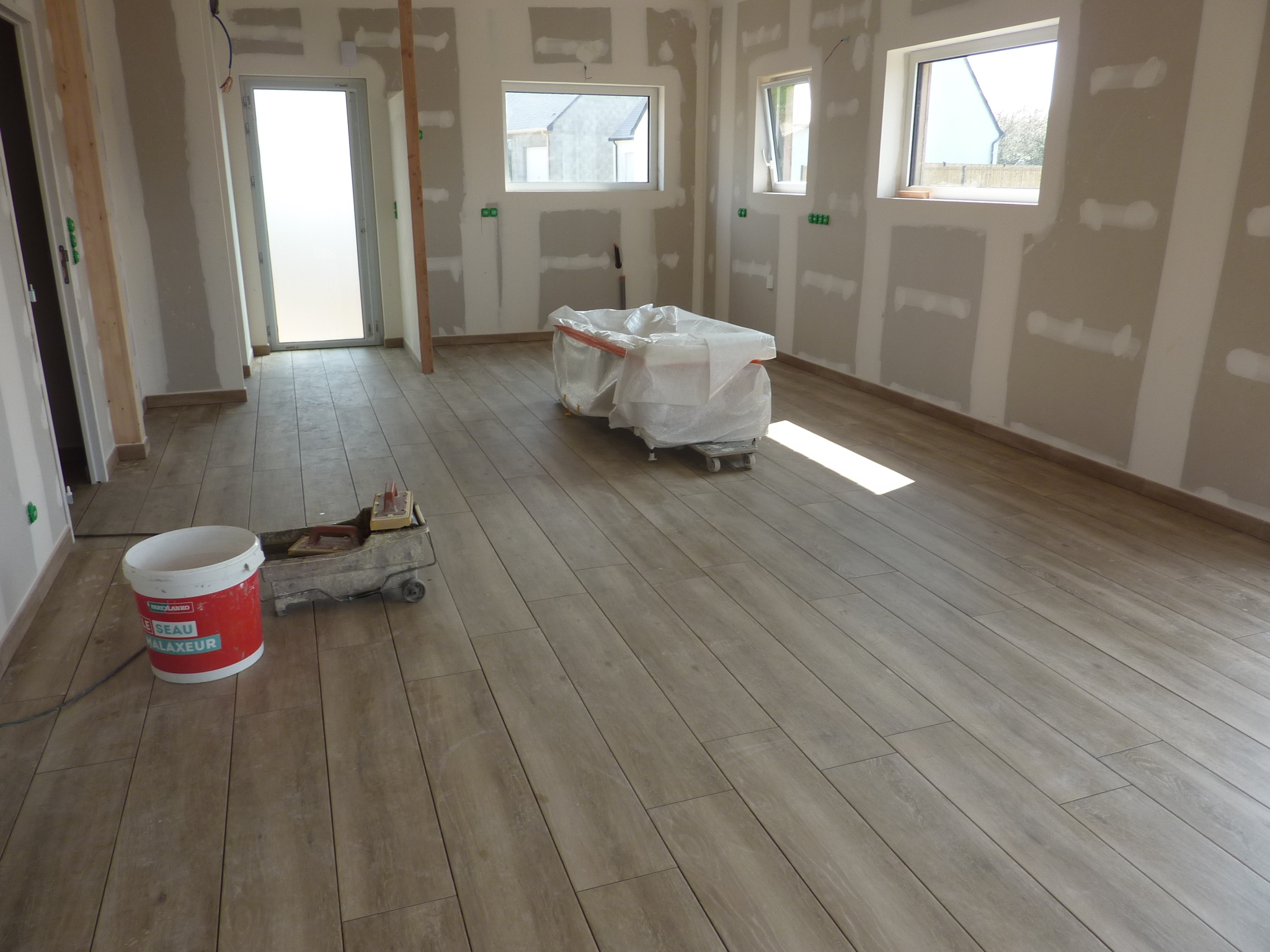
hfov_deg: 69.4
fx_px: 917
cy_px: 476
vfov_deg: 54.9
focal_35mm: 25
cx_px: 635
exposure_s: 1/100
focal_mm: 4.1
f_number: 3.5
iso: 80
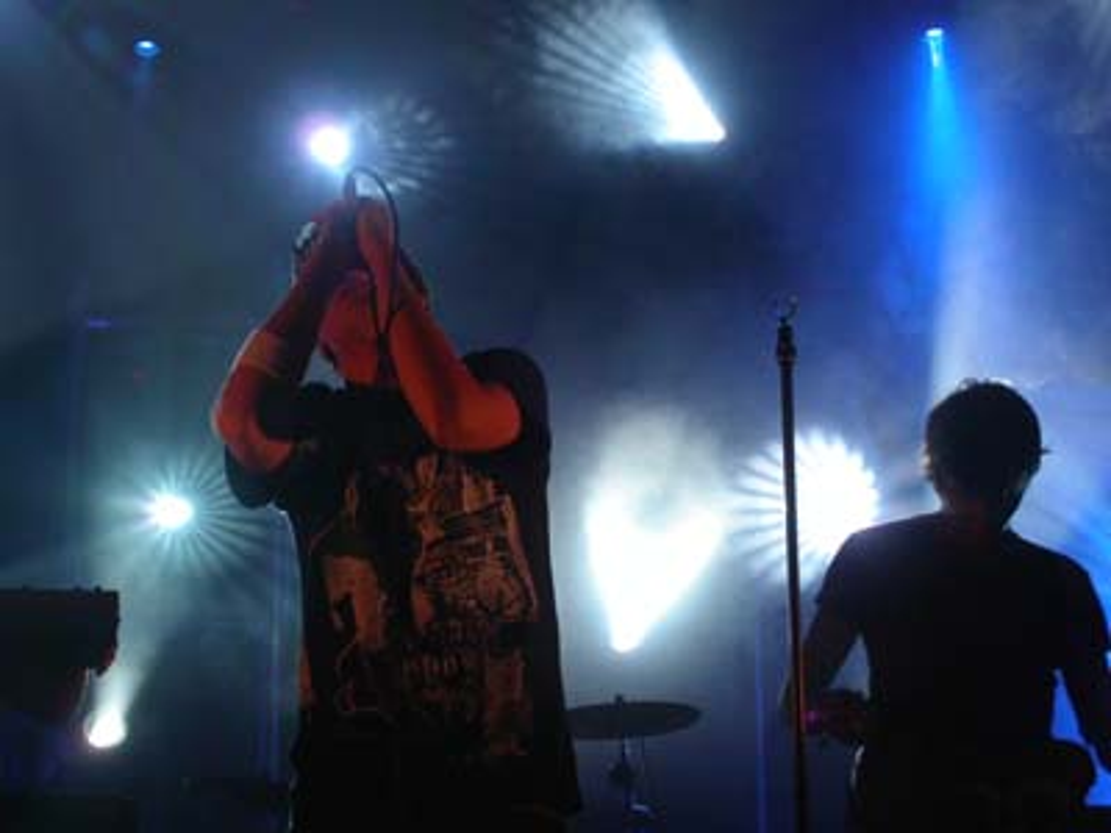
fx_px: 3659
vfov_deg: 13.0
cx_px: 556
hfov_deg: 17.3
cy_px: 416
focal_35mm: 114
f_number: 4.7
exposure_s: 1/45
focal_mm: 23.4
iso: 200
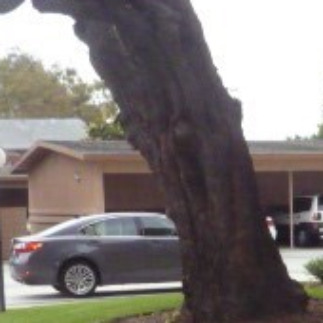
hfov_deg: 17.3
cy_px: 374
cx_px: 256
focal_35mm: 100
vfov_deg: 16.7
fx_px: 1056
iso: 800
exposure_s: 1/640
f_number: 5.6
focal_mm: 5.2
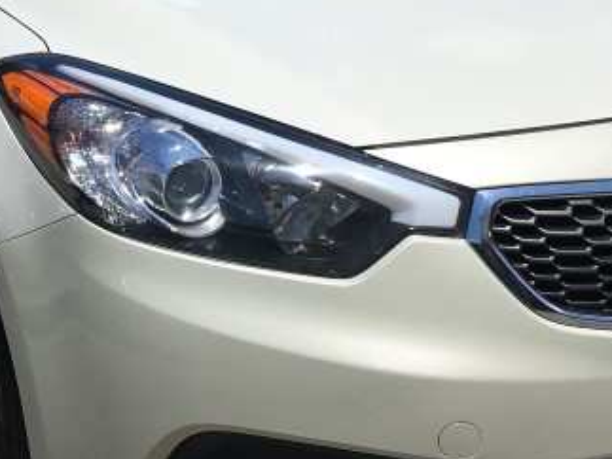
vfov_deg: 16.0
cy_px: 133
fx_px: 1626
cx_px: 171
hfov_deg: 21.2
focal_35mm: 92
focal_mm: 4.15
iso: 25
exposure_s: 1/3205
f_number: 2.2
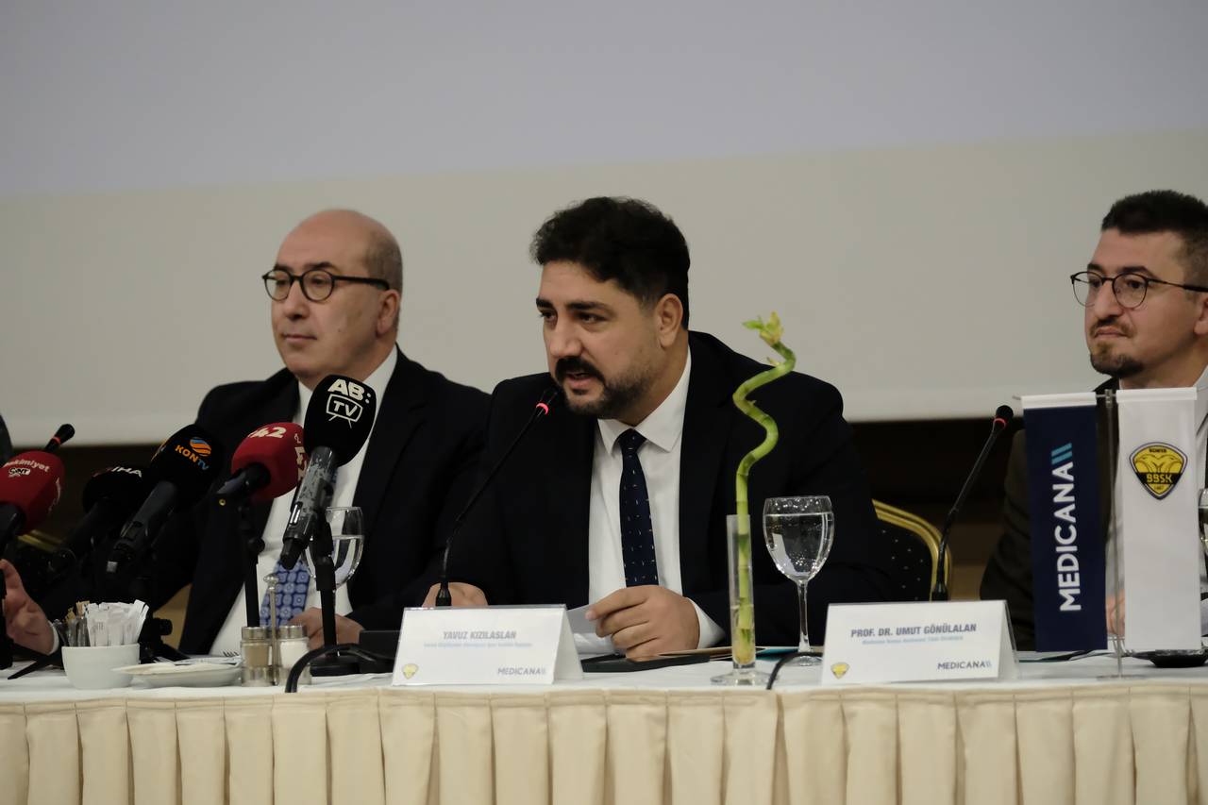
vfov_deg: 8.6
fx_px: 5334
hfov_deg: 12.9
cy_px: 402
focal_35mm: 159
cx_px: 604
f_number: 2.8
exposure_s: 1/320
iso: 5000
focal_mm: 106
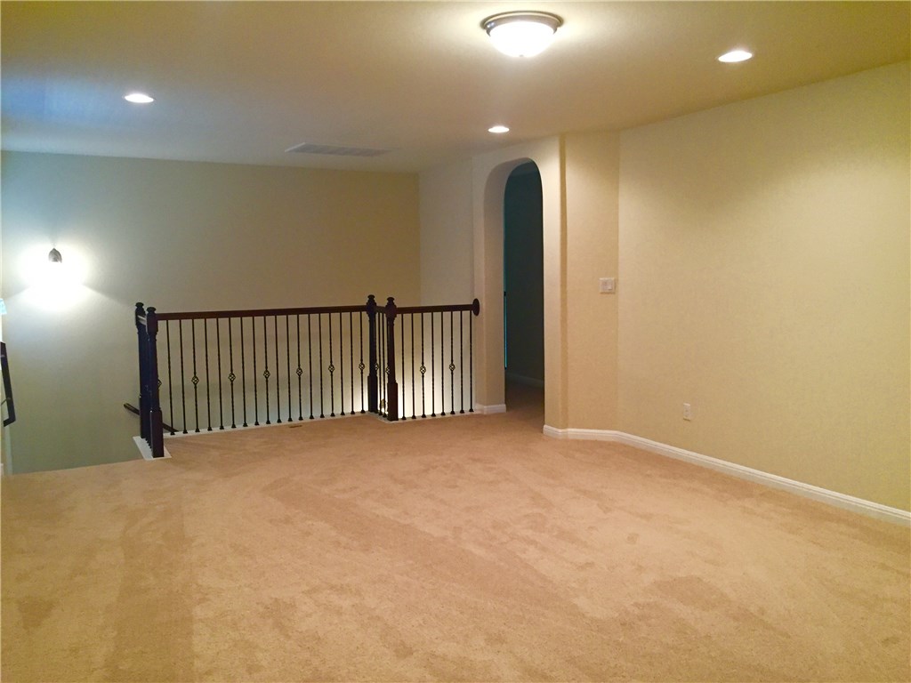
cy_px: 342
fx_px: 763
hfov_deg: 61.7
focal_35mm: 29
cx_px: 456
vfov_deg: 48.2
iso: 160
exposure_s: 1/30
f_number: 2.2
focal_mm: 4.15
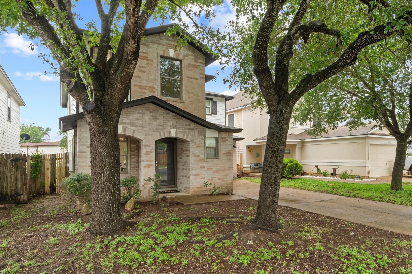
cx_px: 206
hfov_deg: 85.4
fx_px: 223
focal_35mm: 20
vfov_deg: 63.2
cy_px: 137
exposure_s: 1/3
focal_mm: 13
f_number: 11
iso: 250
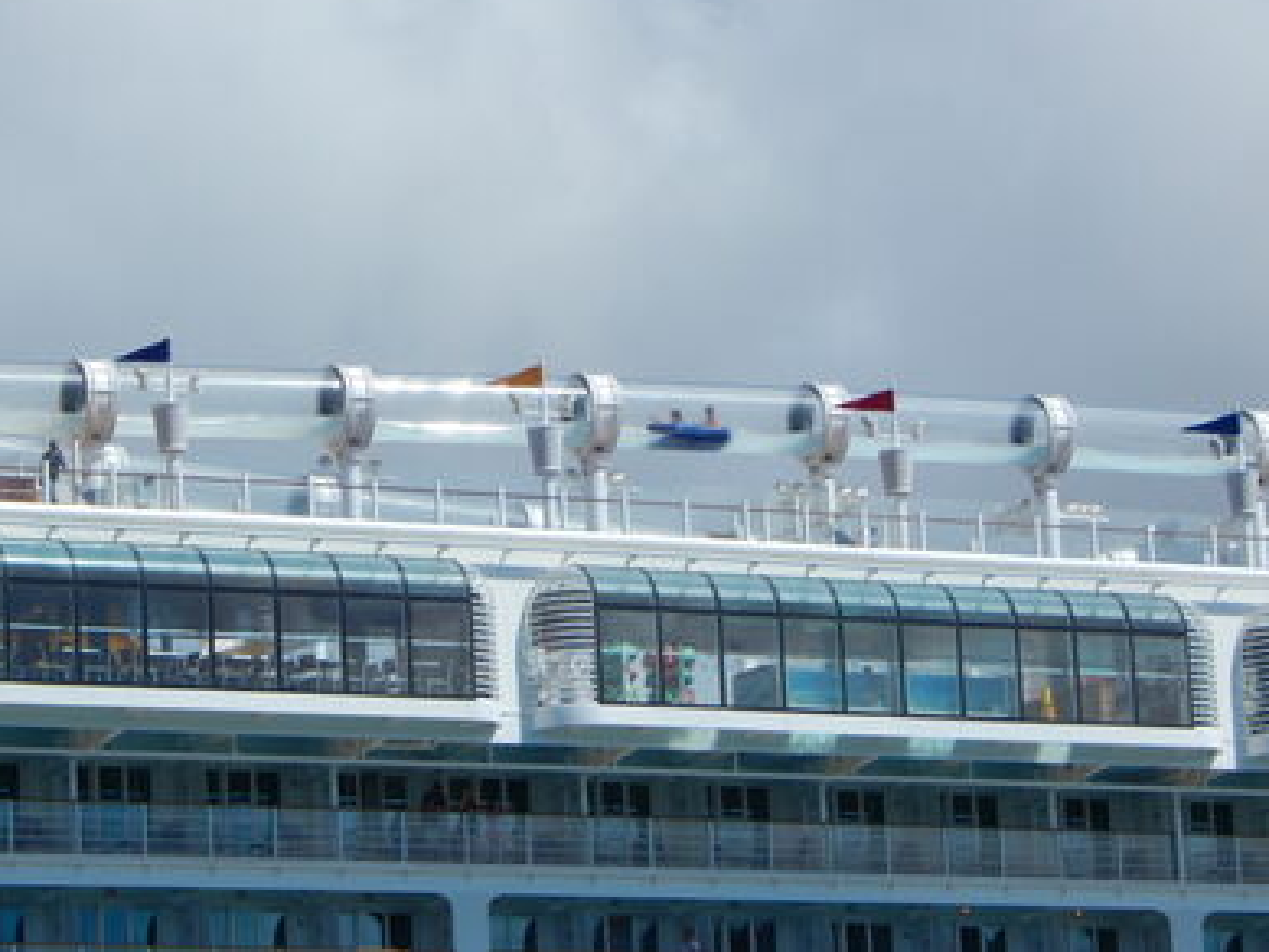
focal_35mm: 187
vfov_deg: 7.9
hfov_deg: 10.6
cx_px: 643
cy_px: 466
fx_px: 6857
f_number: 5.3
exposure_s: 1/1000
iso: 125
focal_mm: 32.8
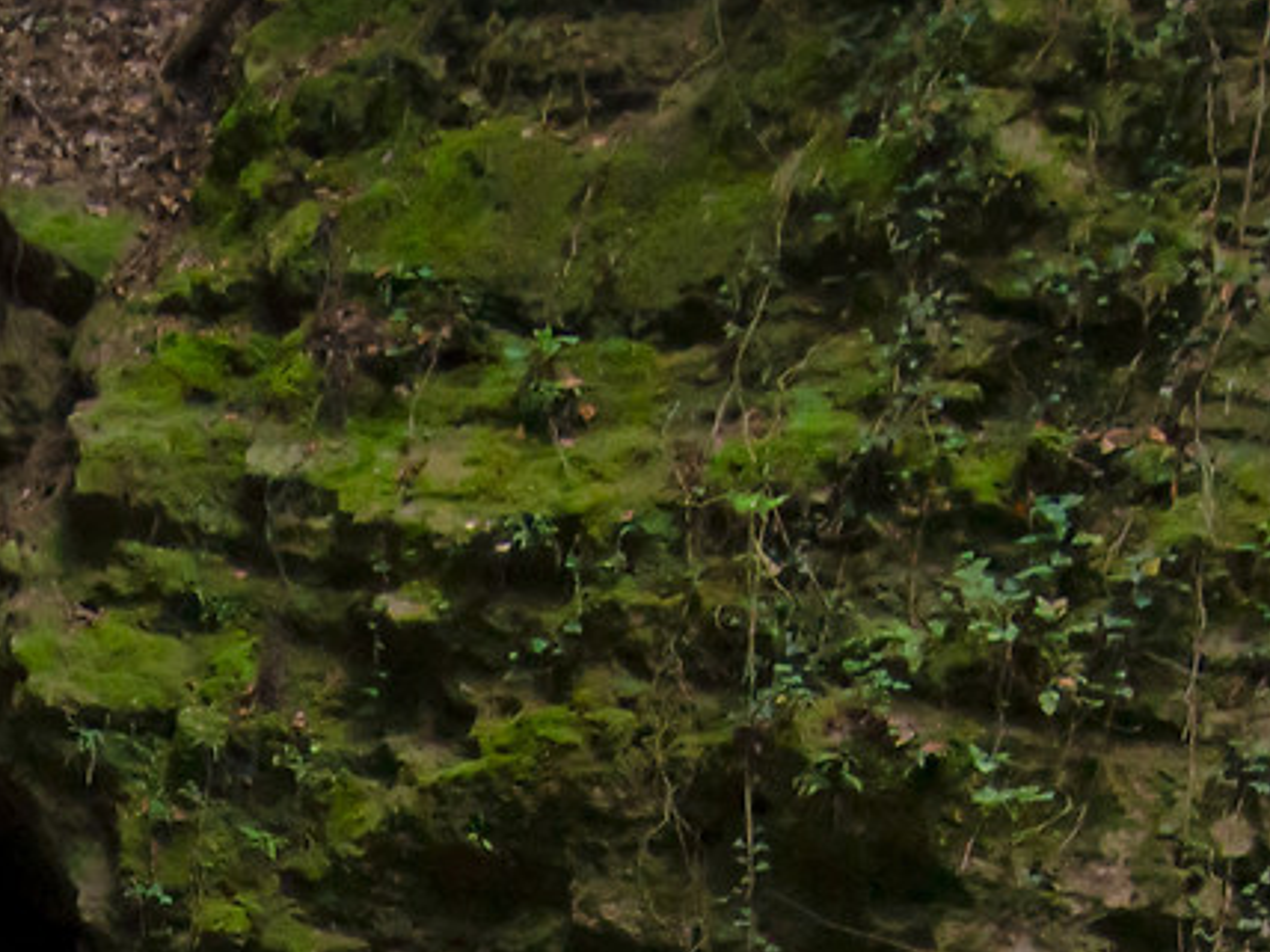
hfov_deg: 21.1
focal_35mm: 89
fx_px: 3254
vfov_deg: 14.1
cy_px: 1870
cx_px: -80
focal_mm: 11
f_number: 5.6
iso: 400
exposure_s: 1/60
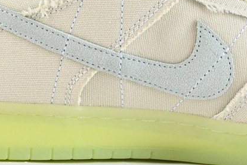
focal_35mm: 141
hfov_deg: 14.5
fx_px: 969
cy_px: 59
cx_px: 184
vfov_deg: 9.7
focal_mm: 32.5
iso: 1250
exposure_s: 1/100
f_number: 9
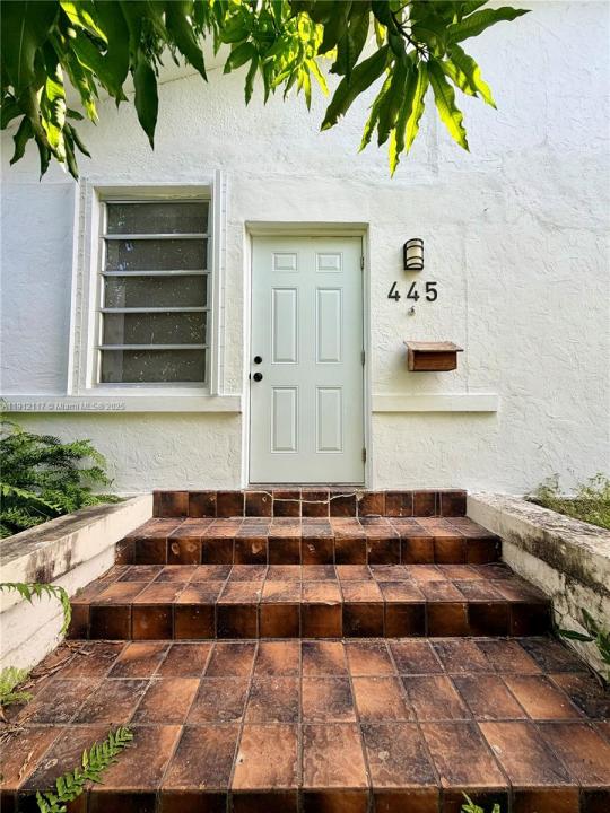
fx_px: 329
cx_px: 305
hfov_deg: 85.7
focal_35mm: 14
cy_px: 406
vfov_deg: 102.1
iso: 40
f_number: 2.2
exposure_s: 1/236
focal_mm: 2.22
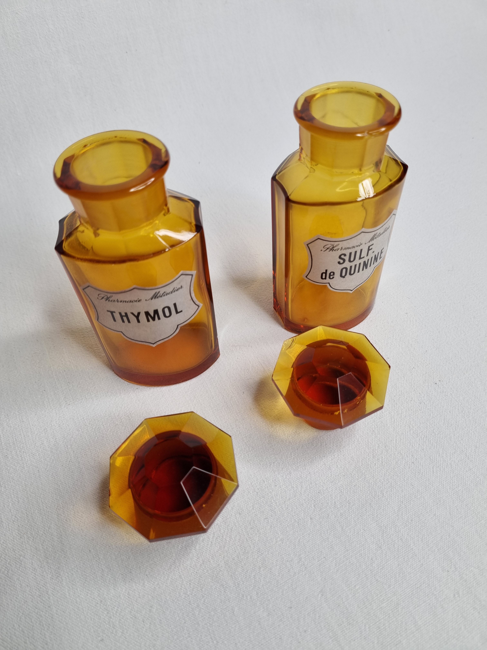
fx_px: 488
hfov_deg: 53.1
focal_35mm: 26
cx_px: 244
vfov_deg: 67.3
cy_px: 325
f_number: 1.8
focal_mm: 5.4
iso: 50
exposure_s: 1/184
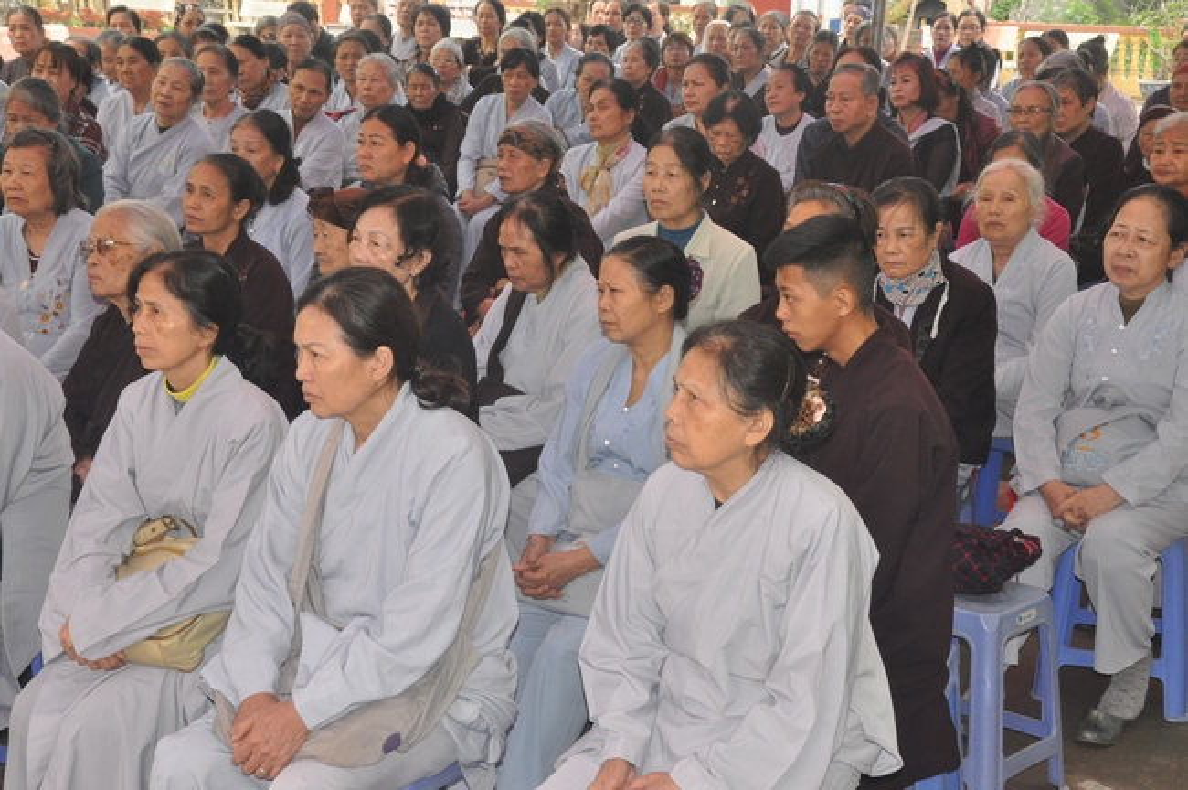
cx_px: 594
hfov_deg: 29.9
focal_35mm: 68
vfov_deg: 20.1
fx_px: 2225
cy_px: 395
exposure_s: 1/60
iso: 1000
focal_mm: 45
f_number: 11
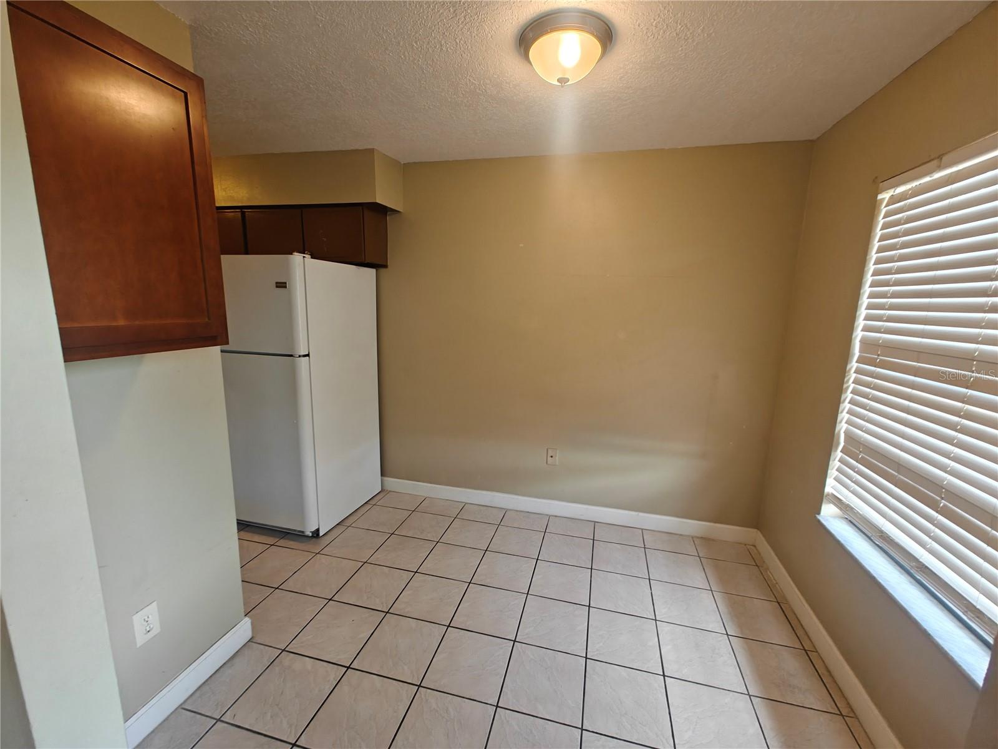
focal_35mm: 14
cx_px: 499
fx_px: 404
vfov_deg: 85.7
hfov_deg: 102.1
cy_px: 374
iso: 200
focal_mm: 2.62
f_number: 2.2
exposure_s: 1/60
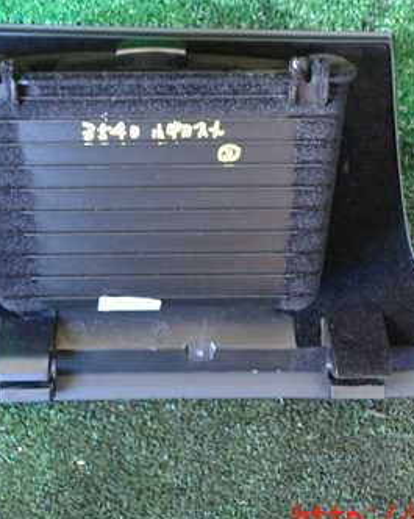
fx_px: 813
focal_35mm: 53
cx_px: 178
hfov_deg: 28.5
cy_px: 188
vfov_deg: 35.2
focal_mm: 5.4
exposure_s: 1/30
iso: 800
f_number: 2.3
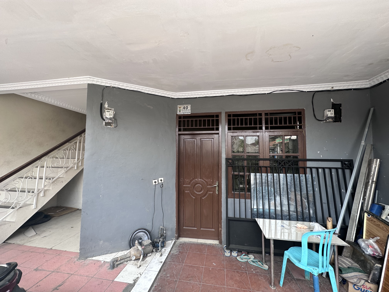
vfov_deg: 85.7
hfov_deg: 102.1
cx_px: 194
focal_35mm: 14
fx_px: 157
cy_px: 146
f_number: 2.2
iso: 50
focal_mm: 2.22
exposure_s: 1/99
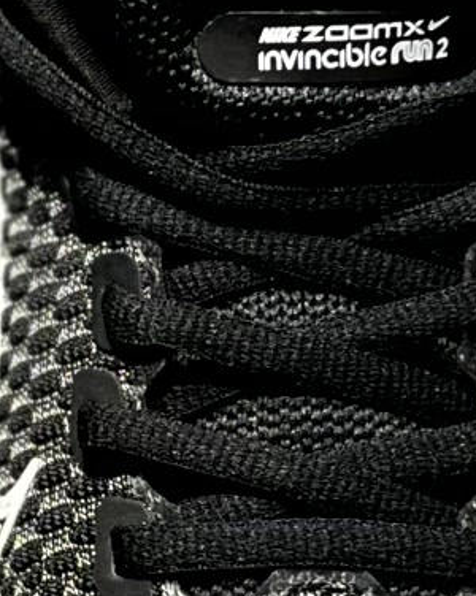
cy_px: 487
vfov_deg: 11.9
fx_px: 2857
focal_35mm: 162
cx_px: 5
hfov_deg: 9.5
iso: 100
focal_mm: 5.1
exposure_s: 1/100
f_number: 1.6
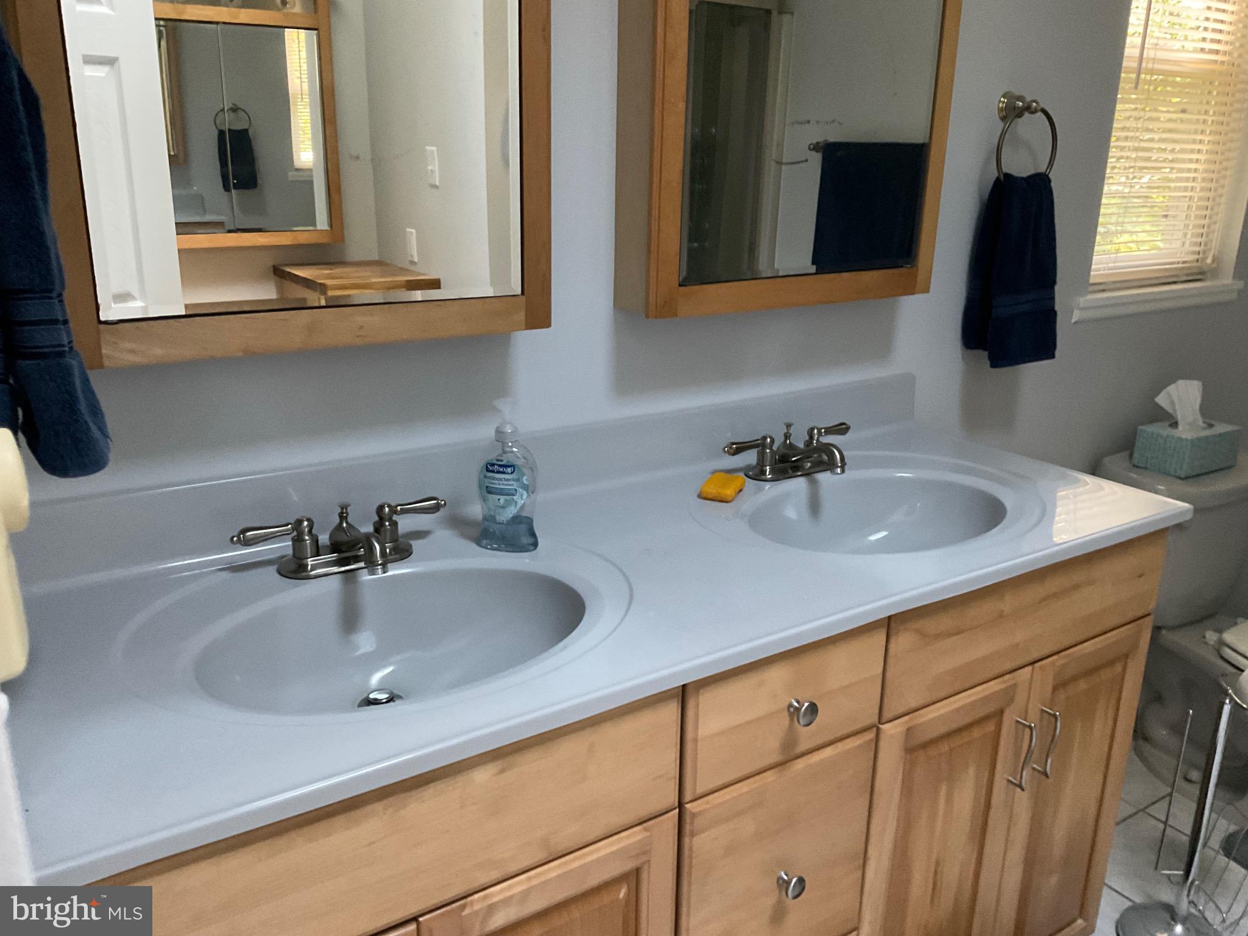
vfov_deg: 48.2
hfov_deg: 61.7
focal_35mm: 29
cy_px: 468
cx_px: 624
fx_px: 1046
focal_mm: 3
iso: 320
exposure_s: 1/40
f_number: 1.8
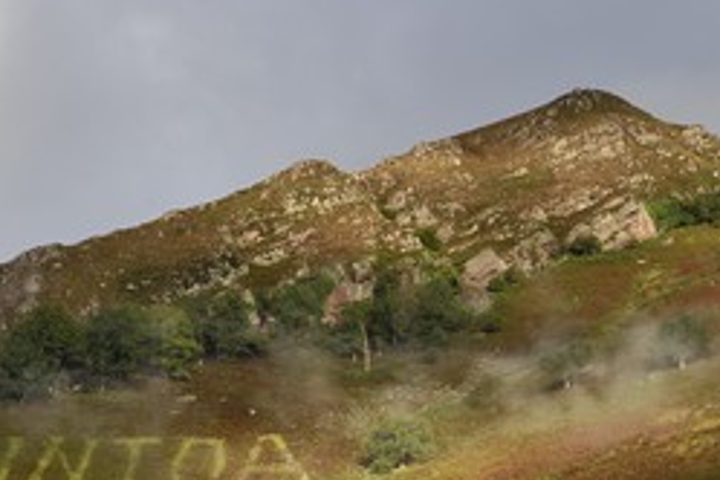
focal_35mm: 118
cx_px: 280
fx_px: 2360
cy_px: 367
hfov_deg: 17.3
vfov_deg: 11.6
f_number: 11
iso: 400
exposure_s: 1/320
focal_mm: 70
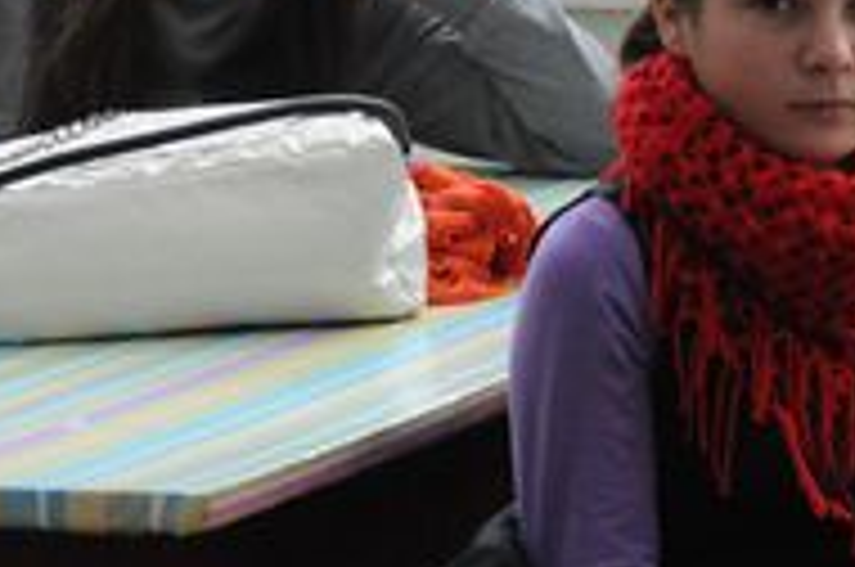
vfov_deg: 4.1
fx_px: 7872
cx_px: 364
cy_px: 187
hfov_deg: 6.2
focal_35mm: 332
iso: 3200
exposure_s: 1/500
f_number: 5.6
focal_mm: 70
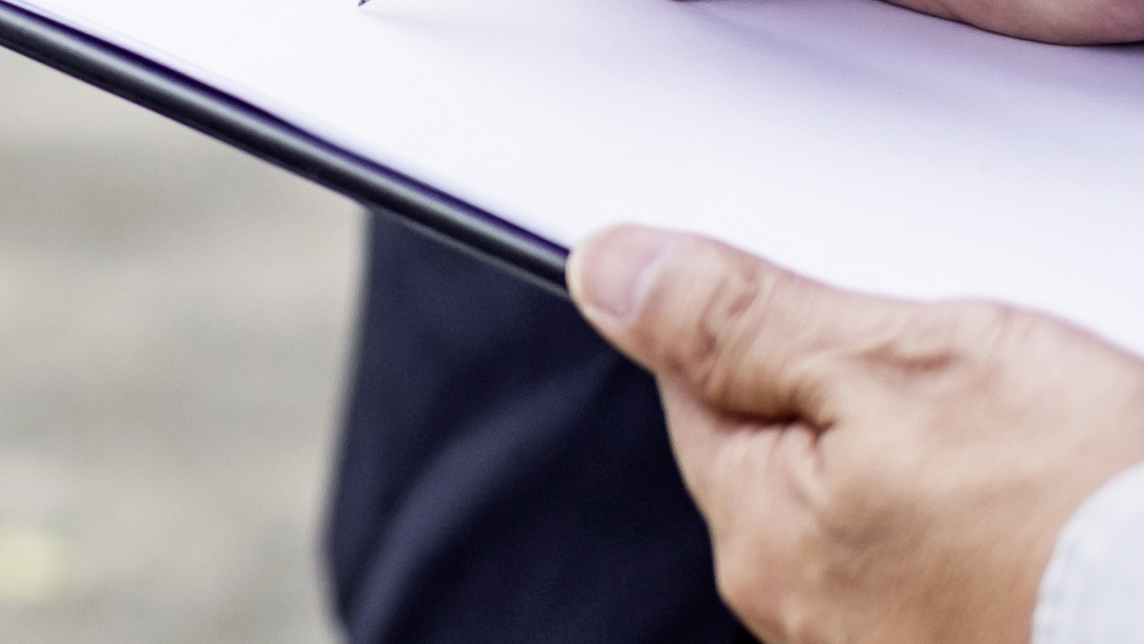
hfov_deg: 10.2
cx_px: -398
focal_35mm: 207
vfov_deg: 5.8
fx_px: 6280
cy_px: -268
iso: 200
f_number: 2
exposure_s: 1/4000
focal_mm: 35
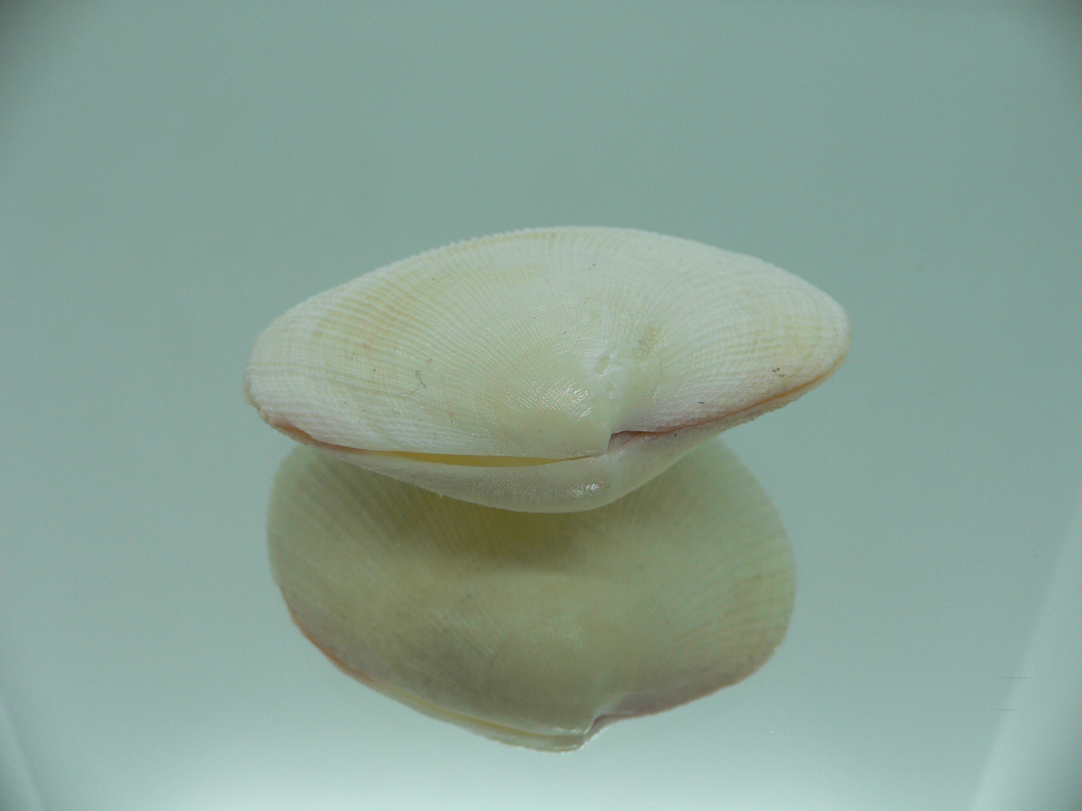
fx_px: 1094
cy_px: 406
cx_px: 541
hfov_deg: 52.6
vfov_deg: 40.7
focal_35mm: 35
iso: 80
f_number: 2.8
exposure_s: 1/60
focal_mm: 4.6
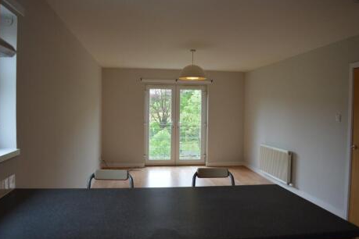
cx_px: 178
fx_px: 279
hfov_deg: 65.5
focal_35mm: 28
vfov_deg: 46.4
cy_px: 121
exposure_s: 1/100
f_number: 5
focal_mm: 18
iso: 400
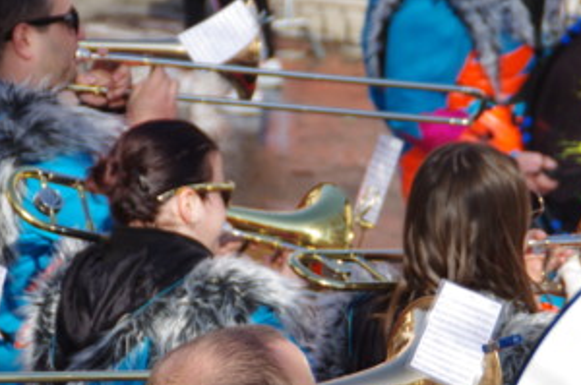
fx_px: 3625
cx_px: 221
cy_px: 270
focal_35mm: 225
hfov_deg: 9.2
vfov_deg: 6.1
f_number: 5.6
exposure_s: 1/250
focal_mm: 90
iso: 100
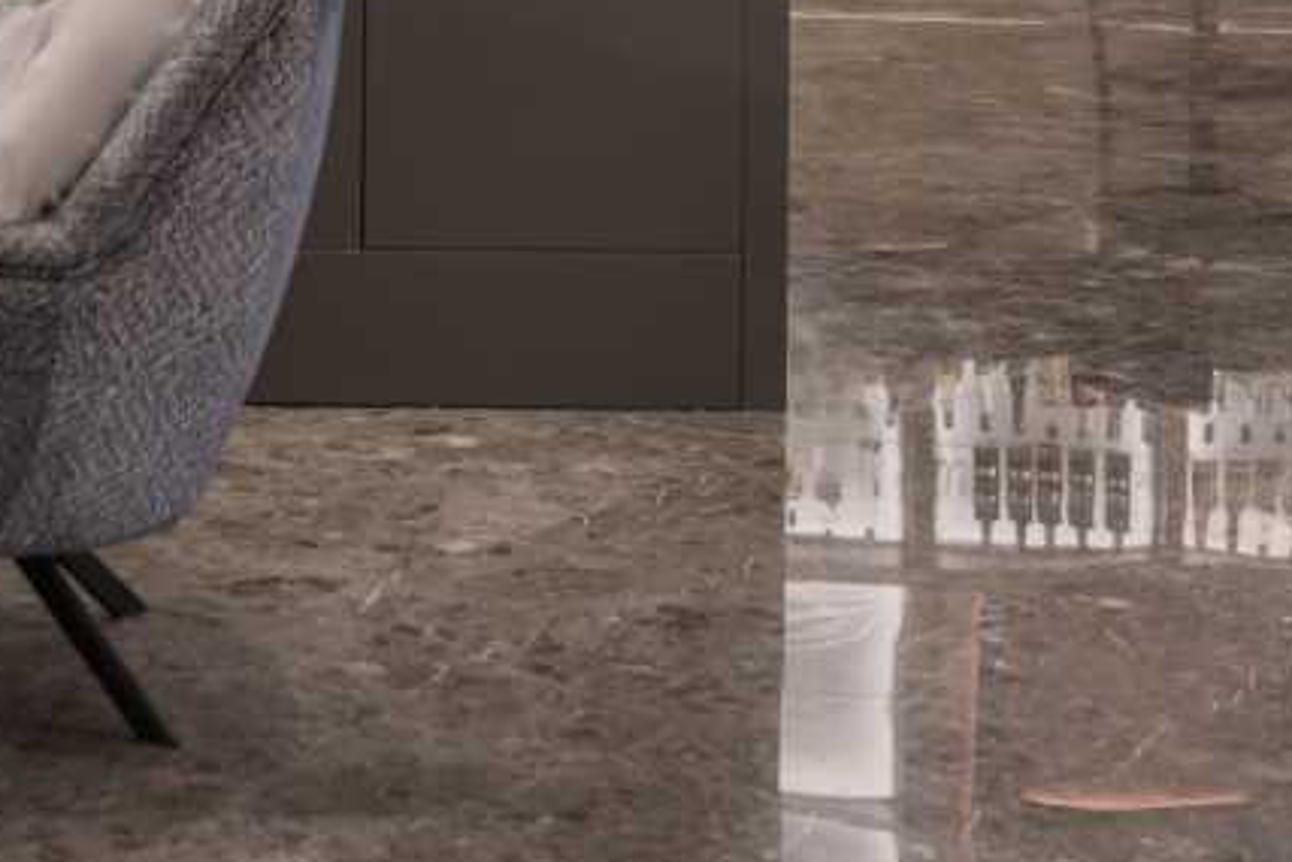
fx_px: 4487
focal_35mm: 125
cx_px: 129
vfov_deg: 10.4
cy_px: -629
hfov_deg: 16.2
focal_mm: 33
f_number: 2.8
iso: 640
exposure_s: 1/50
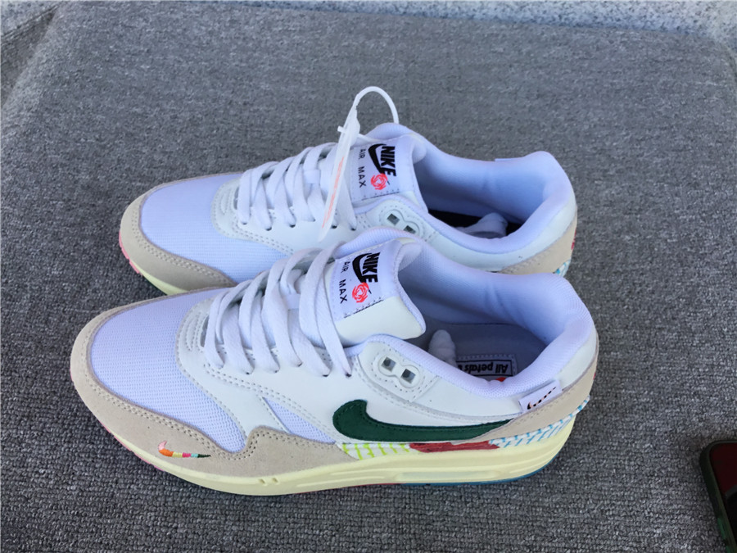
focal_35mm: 31
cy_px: 276
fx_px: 660
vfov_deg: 45.4
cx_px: 368
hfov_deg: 58.4
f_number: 2.4
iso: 25
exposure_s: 1/184
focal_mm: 3.3
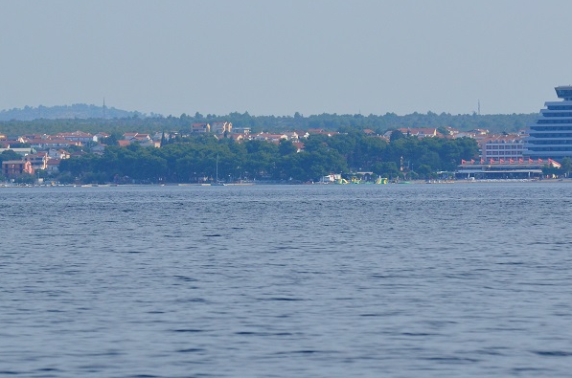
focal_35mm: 364
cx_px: 311
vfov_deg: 3.8
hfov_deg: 5.7
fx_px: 5767
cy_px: 85
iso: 400
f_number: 5.6
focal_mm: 145
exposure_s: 1/2500
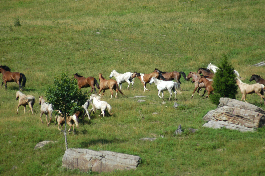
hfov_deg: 5.0
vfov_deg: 3.3
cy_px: 99
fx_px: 3030
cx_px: 138
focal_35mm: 412
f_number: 5.3
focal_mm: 220
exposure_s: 1/1000
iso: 200
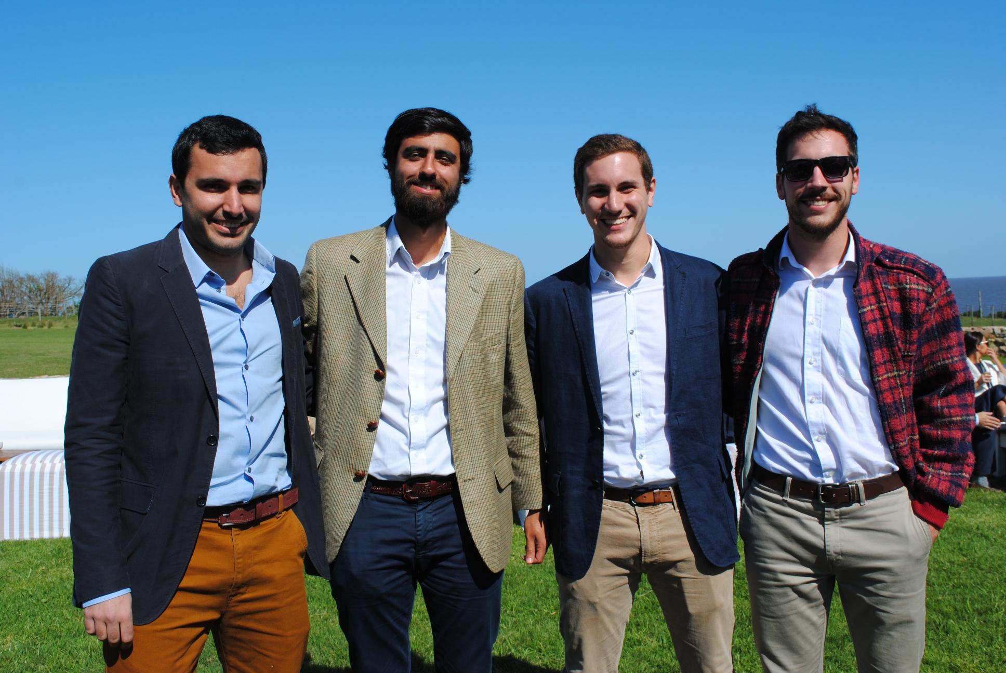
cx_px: 503
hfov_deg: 53.1
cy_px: 336
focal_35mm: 36
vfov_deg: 37.0
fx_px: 1007
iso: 100
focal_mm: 24
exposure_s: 1/320
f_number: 9
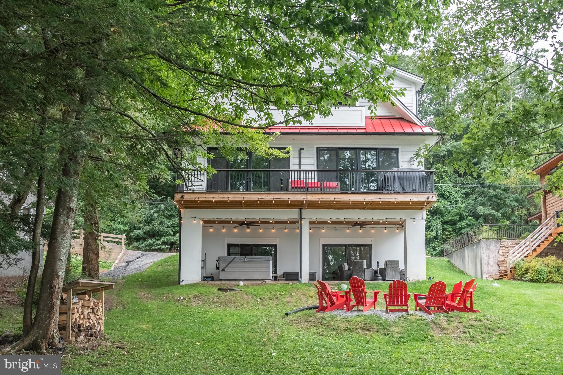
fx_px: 485
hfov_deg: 60.3
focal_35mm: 31
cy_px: 188
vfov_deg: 42.3
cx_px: 282
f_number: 7.1
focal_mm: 21
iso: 800
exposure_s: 1/200
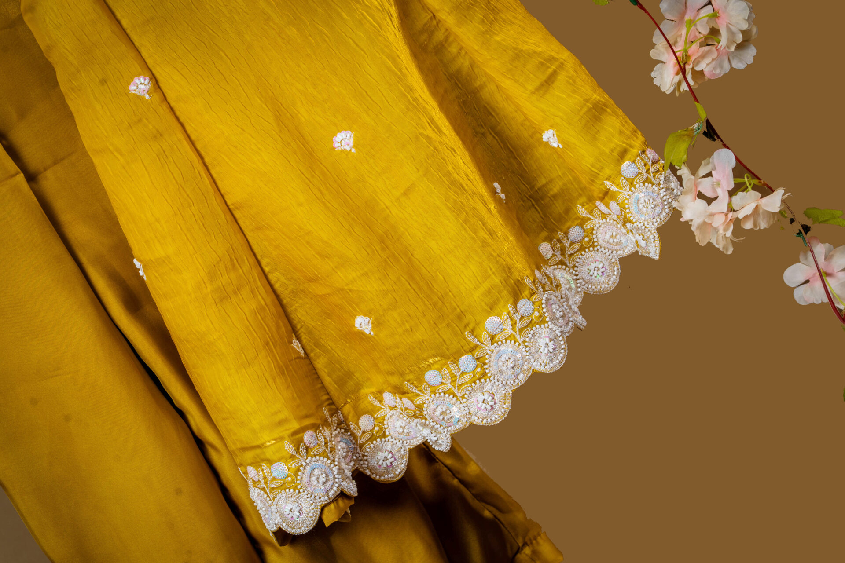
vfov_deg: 13.0
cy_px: 282
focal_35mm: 105
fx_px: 2464
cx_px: 422
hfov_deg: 19.5
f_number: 9
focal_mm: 105
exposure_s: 1/125
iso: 50
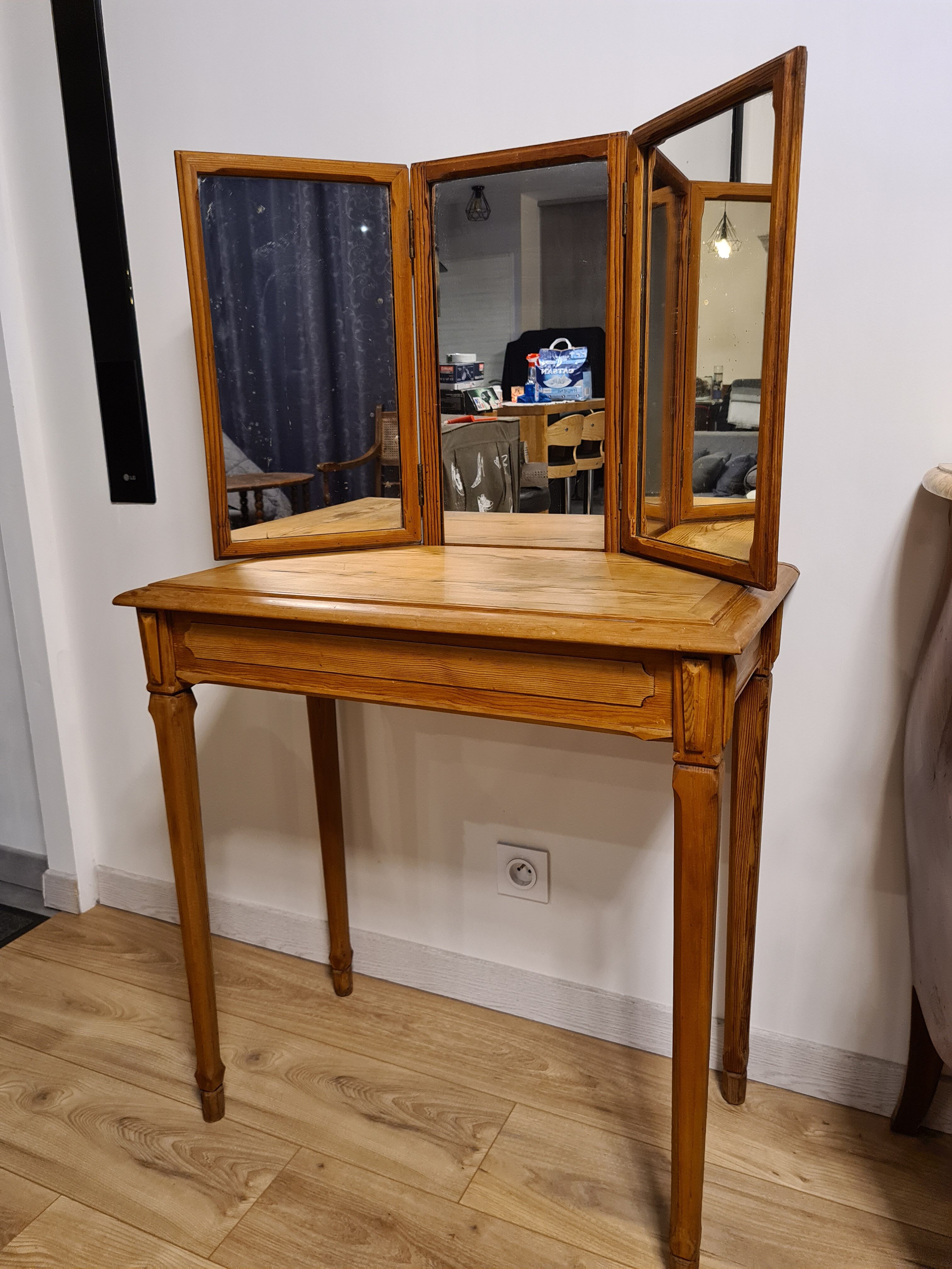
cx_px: 476
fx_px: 953
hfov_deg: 53.1
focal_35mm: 26
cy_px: 634
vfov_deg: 67.3
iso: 500
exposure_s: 1/50
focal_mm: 5.4
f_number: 1.8
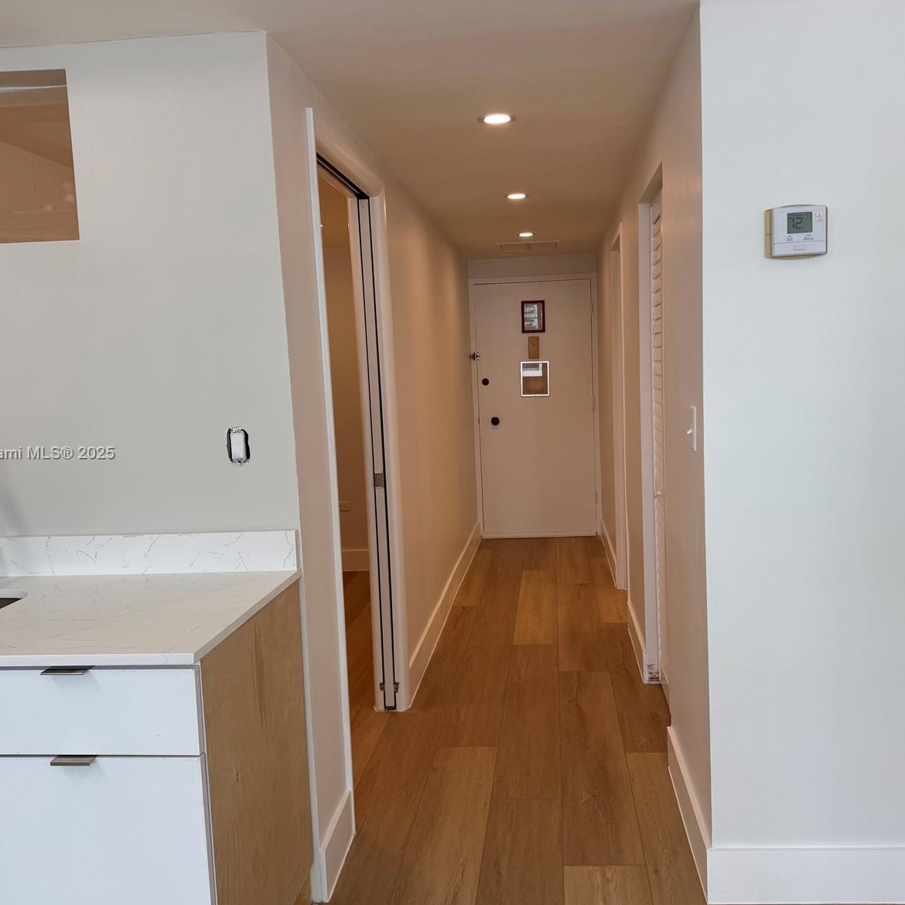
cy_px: 454
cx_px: 486
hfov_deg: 55.6
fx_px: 858
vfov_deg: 55.6
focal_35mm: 29
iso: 64
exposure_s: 1/227
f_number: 1.78
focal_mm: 6.76
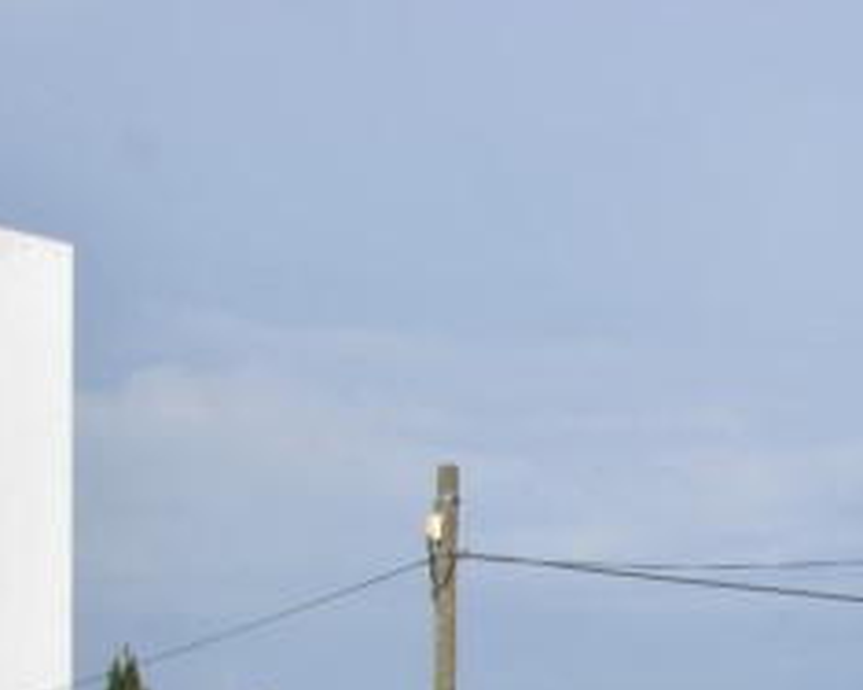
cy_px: 1318
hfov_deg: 10.9
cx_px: 1563
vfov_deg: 8.9
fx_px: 4214
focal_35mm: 165
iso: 100
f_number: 8
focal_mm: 24
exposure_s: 1/250
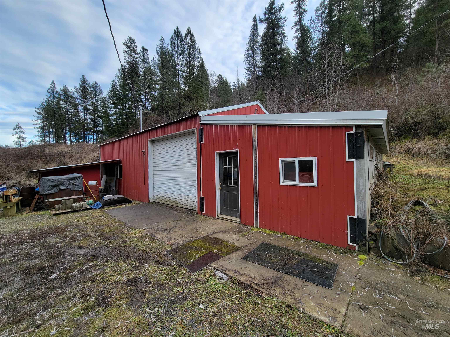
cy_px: 168
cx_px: 225
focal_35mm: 13
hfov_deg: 106.2
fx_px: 169
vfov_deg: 89.9
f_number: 2.2
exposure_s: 1/225
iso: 50
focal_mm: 2.2
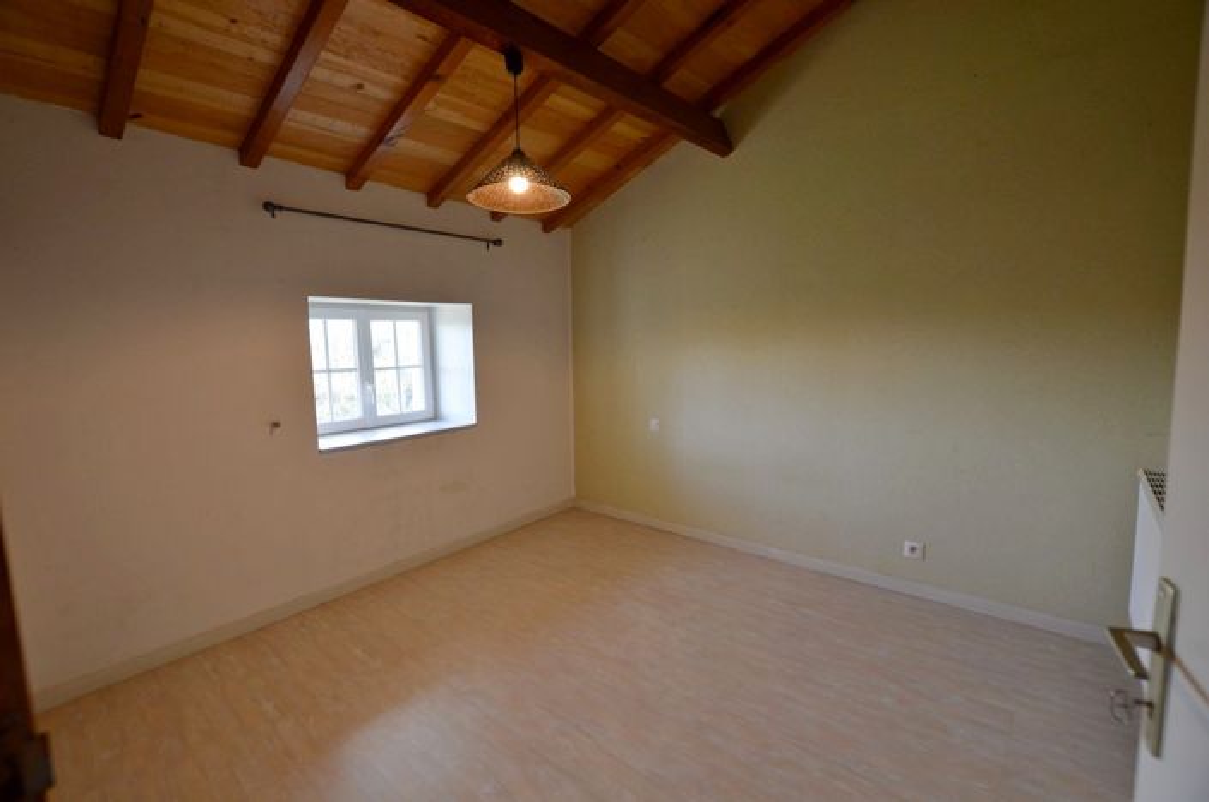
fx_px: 503
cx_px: 604
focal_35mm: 15
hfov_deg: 100.5
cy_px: 401
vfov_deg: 77.2
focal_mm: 10
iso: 400
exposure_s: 1/60
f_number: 4
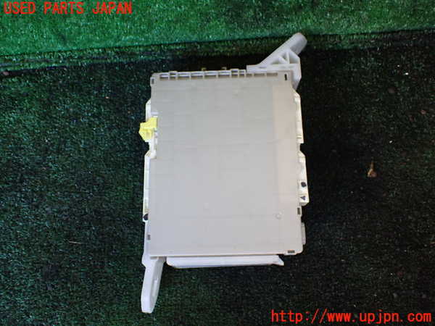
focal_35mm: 30
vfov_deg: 46.8
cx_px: 218
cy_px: 163
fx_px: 377
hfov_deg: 60.0
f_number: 2.3
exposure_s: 1/125
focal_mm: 5.4
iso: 640
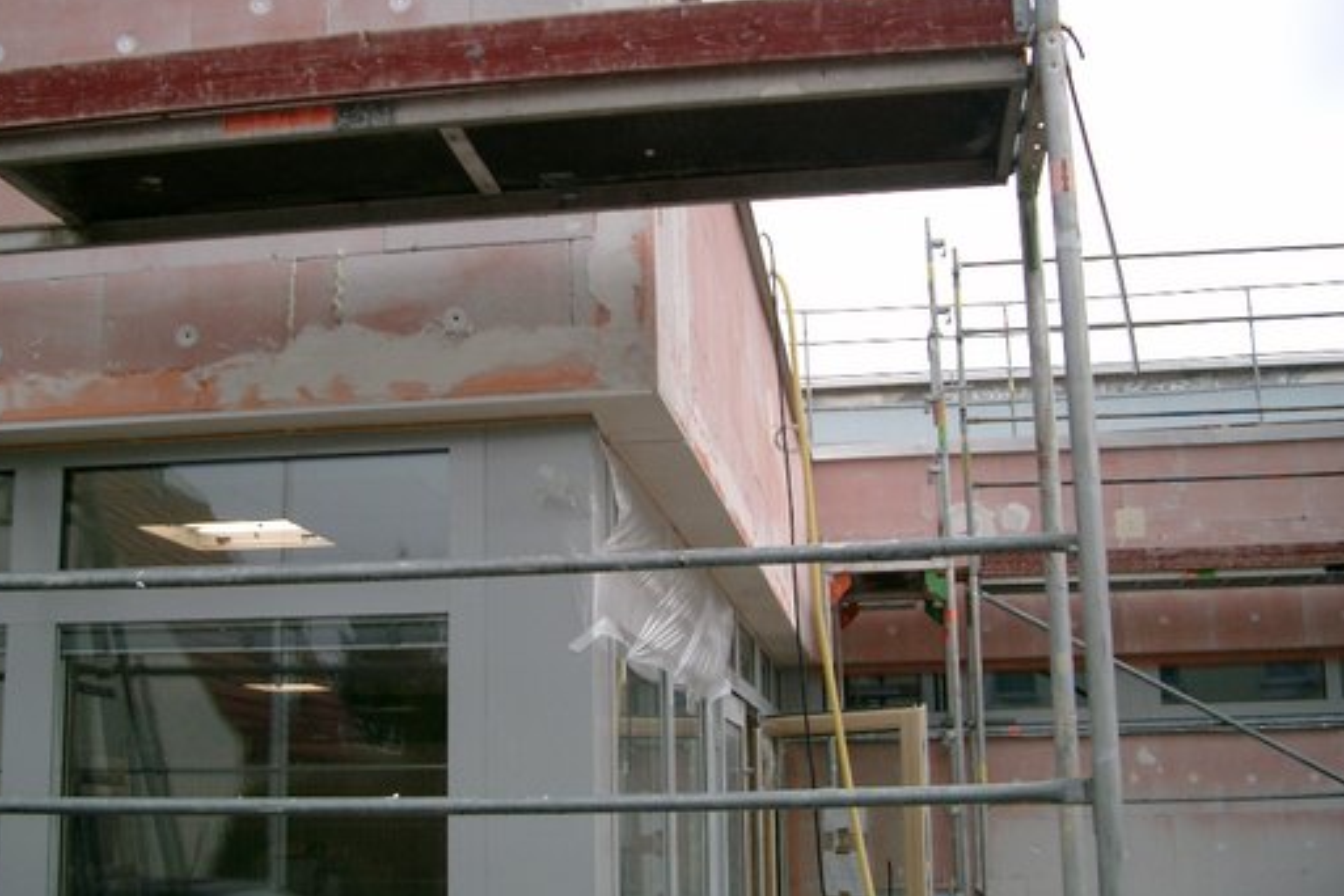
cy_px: 487
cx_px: 579
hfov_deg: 43.5
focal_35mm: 45
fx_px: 1680
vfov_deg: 29.9
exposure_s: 1/1000
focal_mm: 7.6
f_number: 2.6
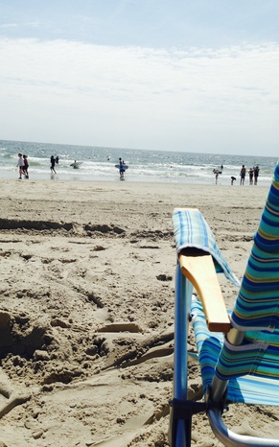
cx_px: 135
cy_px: 229
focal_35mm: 36
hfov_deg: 35.3
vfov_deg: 54.0
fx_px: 438
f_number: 2.4
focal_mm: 4.12
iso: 50
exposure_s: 1/4525
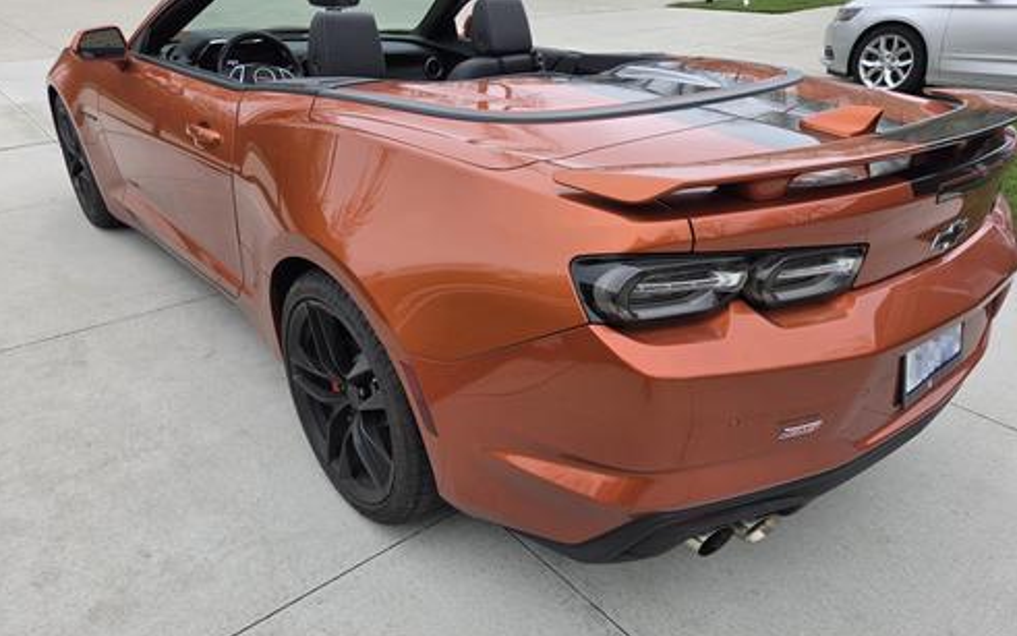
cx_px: 514
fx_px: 693
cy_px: 321
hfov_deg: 72.5
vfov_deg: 49.3
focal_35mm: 25
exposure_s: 1/769
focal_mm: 5.4
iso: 80
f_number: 1.8
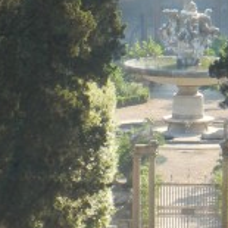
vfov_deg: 1.5
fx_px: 8525
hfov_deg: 1.5
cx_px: 172
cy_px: 110
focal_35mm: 1144
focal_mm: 47.2
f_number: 5.1
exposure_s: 1/102
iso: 160
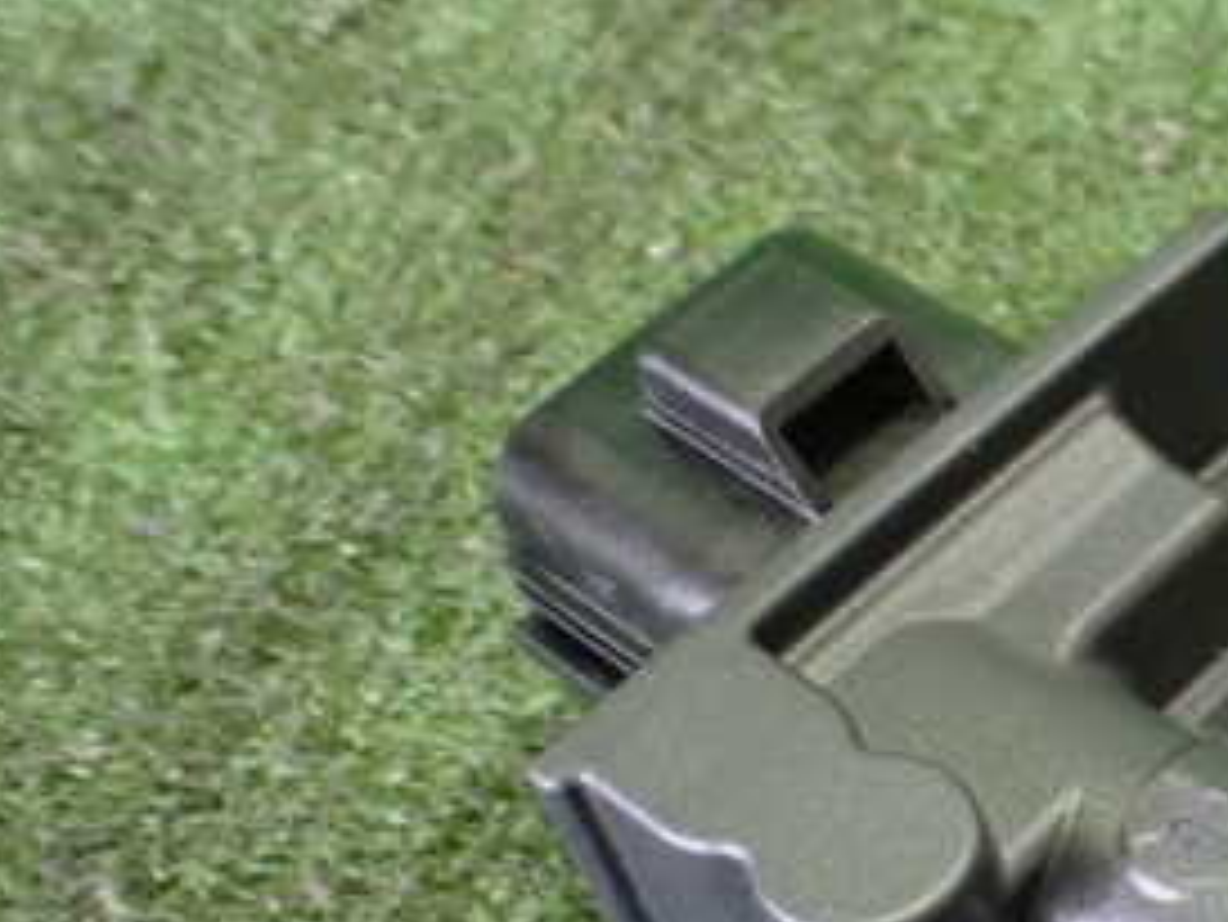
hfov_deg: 27.2
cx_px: 1318
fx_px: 2342
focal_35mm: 66
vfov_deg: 21.6
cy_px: 900
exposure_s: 1/40
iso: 800
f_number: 2.3
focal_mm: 5.4
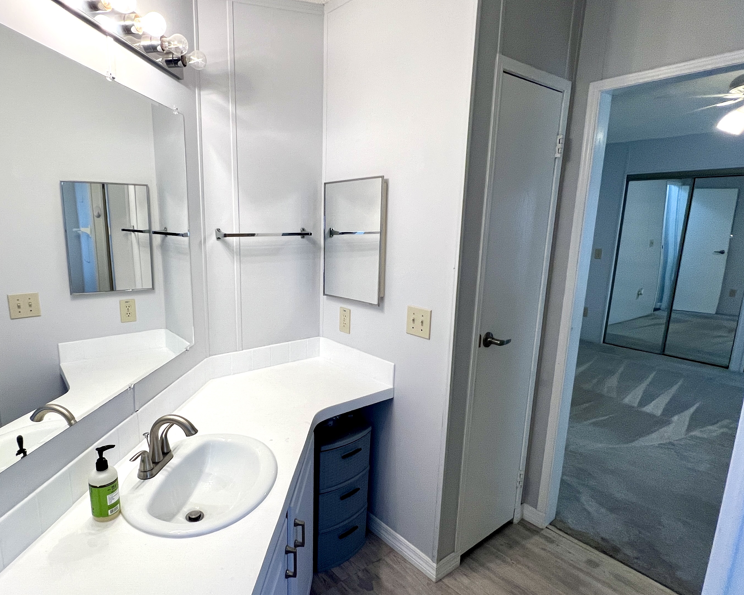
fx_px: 418
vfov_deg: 70.8
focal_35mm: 19
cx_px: 308
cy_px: 309
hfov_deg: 82.6
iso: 125
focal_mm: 1.57
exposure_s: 1/120
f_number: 1.8
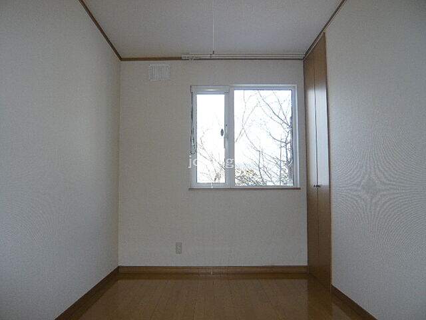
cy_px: 160
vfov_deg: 49.7
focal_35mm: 28
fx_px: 345
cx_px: 213
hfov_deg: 63.4
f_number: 2.8
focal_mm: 4.6
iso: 100
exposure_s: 1/250
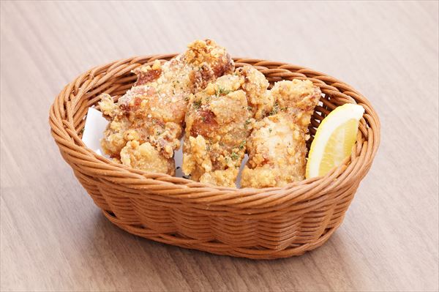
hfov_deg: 10.2
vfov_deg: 6.8
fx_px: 2467
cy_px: 146
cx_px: 220
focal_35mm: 202
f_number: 8
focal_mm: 135
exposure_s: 1/250
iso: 800
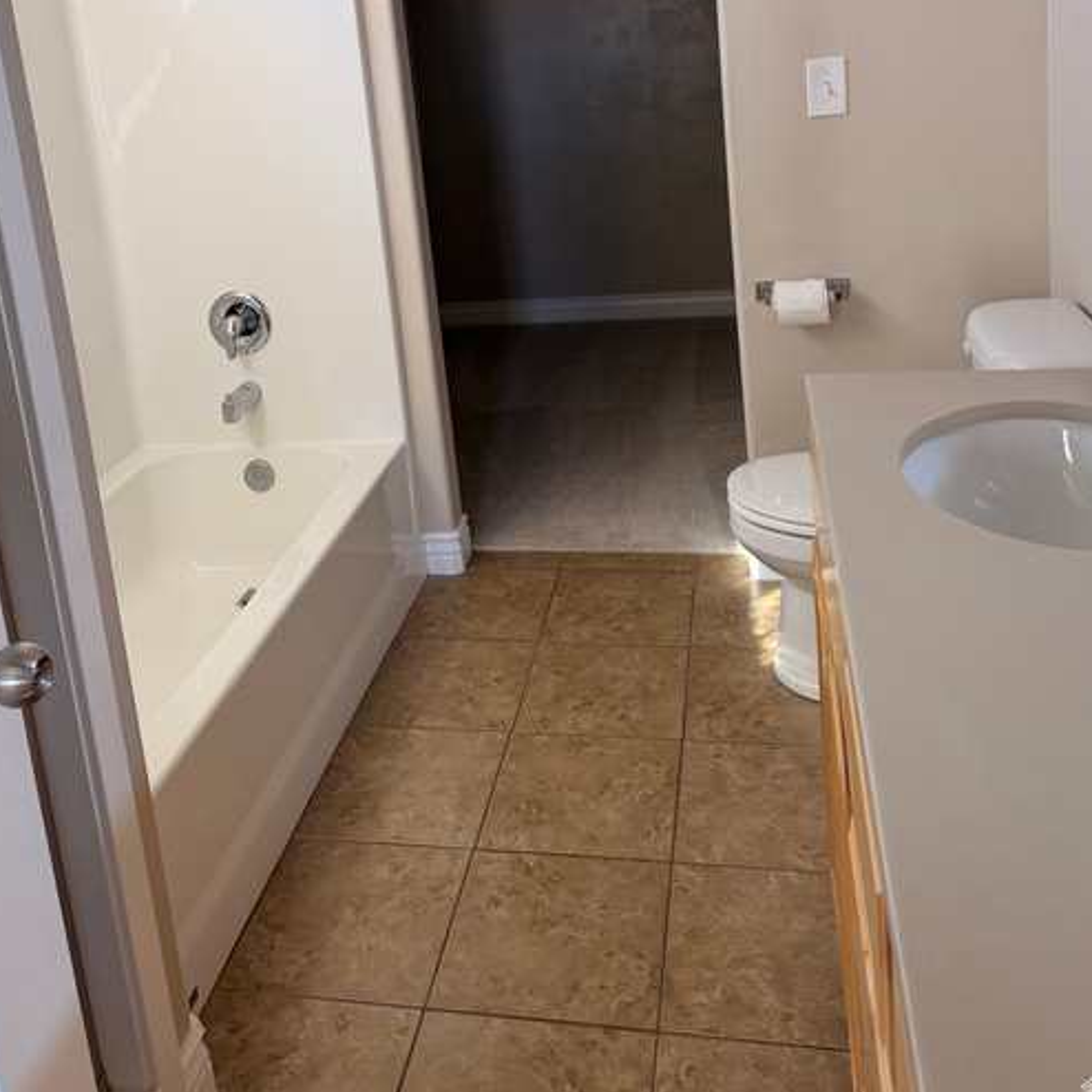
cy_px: 261
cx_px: 480
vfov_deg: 47.7
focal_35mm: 33
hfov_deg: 49.6
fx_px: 1178
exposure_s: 1/121
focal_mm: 6.76
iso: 160
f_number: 1.78
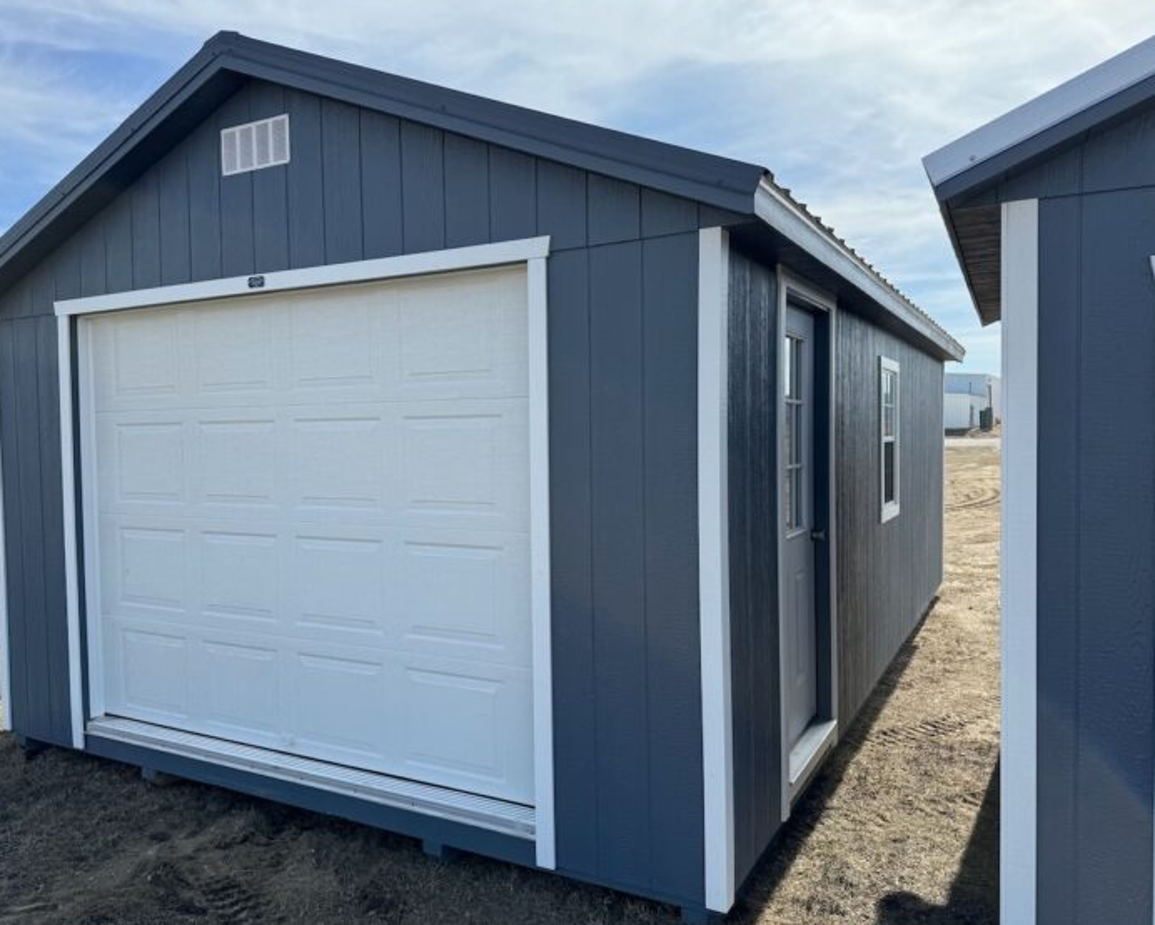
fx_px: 889
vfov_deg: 55.0
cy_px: 462
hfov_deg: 65.9
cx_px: 527
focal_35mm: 26
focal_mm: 6.86
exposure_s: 1/3413
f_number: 1.78
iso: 80
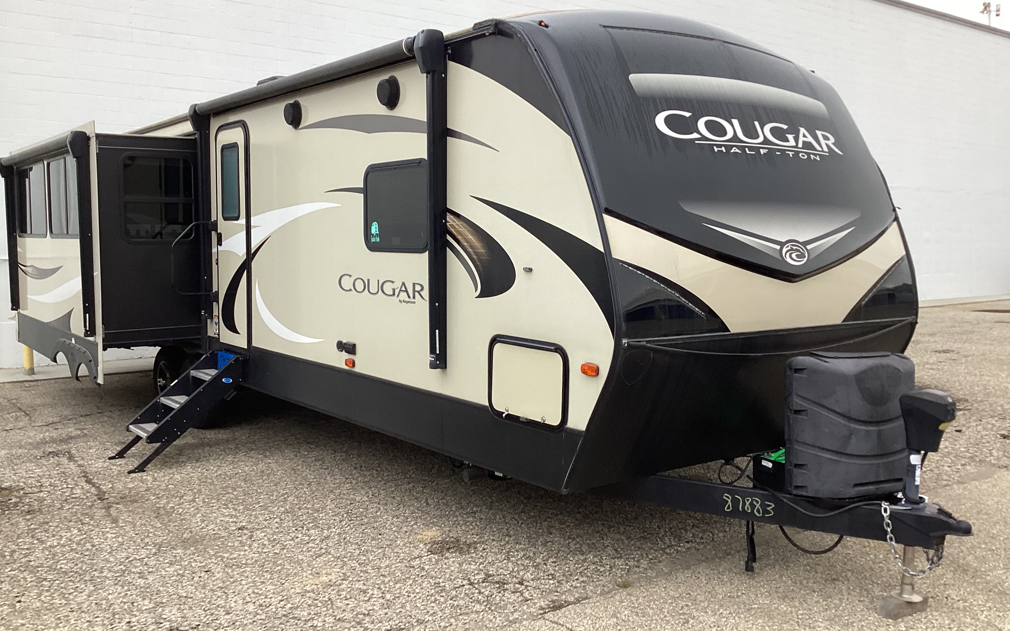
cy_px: 298
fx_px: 908
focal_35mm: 33
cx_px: 503
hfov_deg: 58.1
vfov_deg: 38.3
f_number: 2.4
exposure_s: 1/50
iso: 64
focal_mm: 3.3
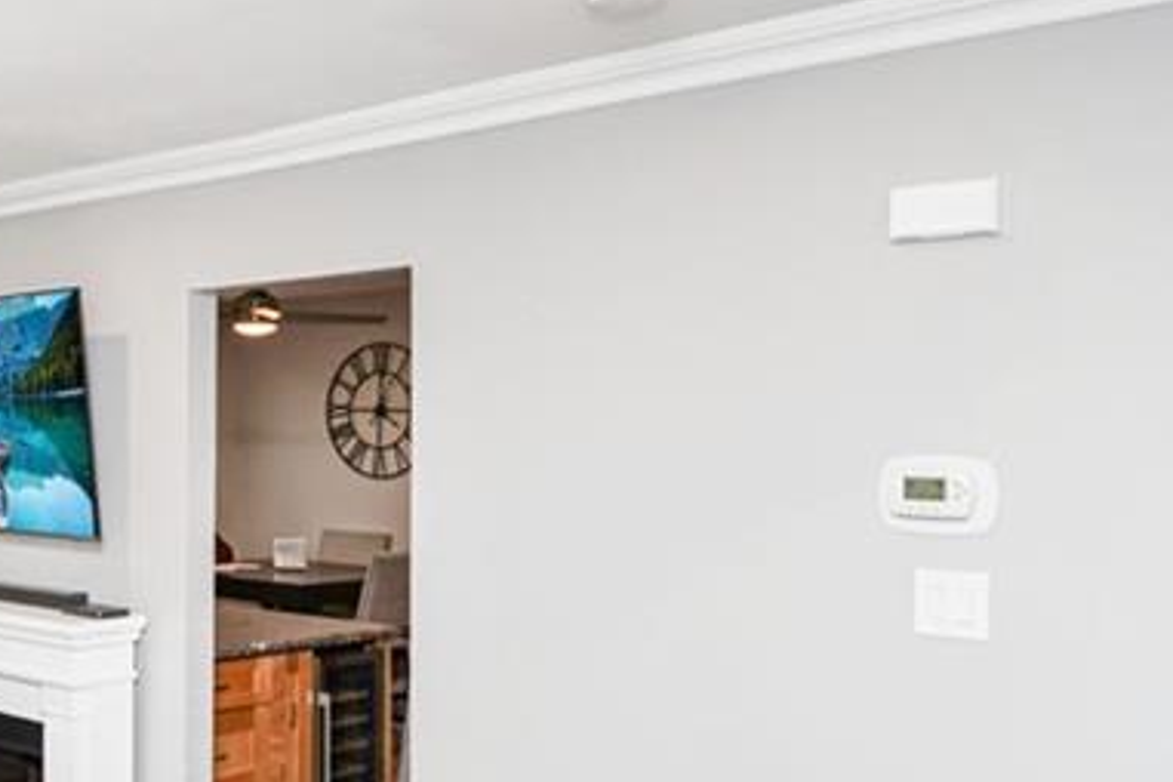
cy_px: 409
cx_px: 102
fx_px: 1401
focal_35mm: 43
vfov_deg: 31.2
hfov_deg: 41.6
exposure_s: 1/30
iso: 100
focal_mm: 16
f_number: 4
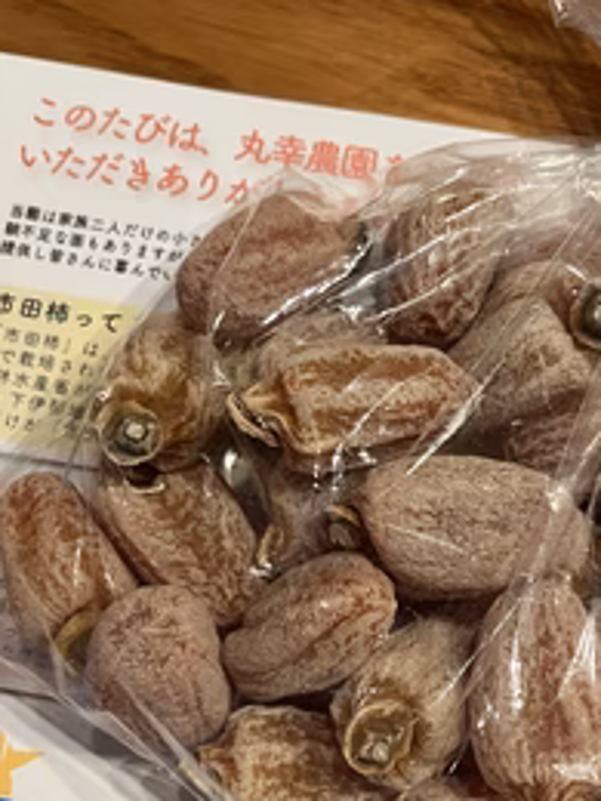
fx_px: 926
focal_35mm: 40
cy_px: 533
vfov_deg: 46.1
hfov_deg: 35.9
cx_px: 351
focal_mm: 5.1
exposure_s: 1/50
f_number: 1.6
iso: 100
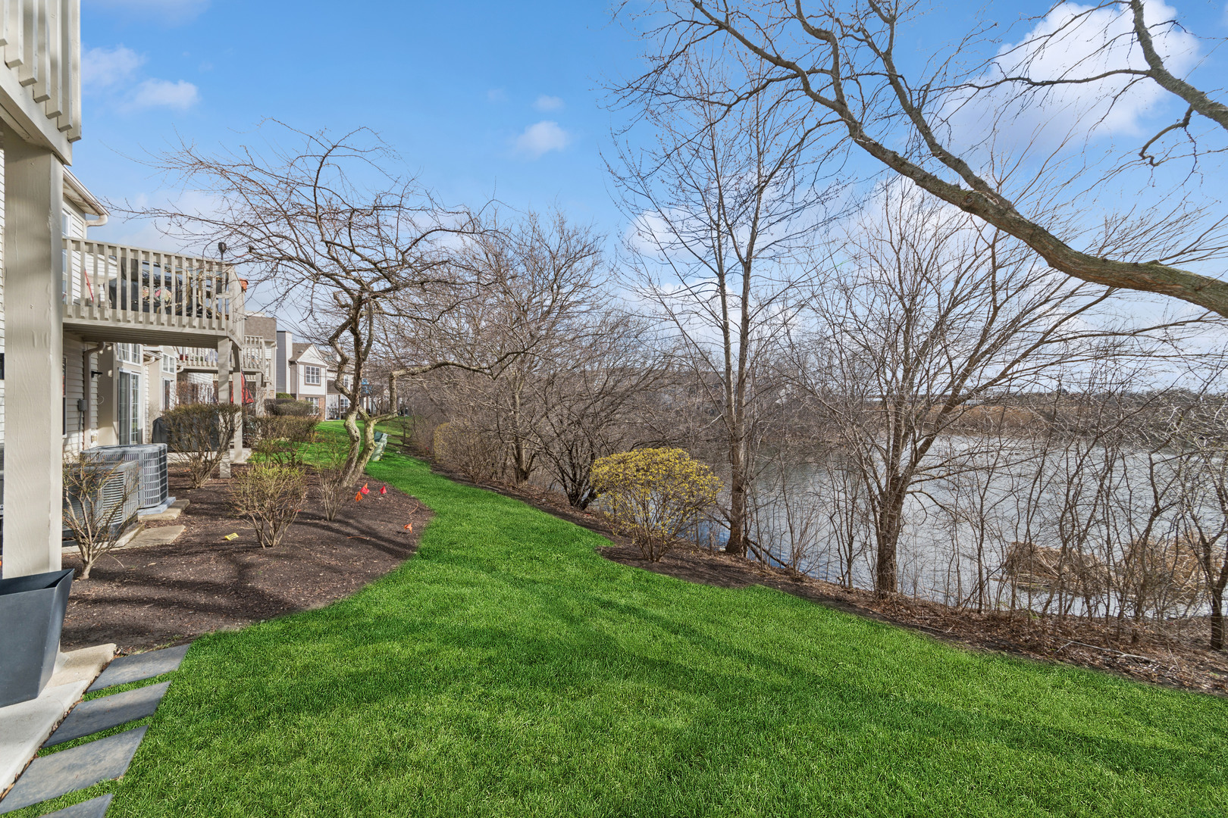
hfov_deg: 112.6
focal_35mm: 12
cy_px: 409
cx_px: 614
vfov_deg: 90.0
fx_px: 409
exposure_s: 1/100
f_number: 13
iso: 100
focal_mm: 12
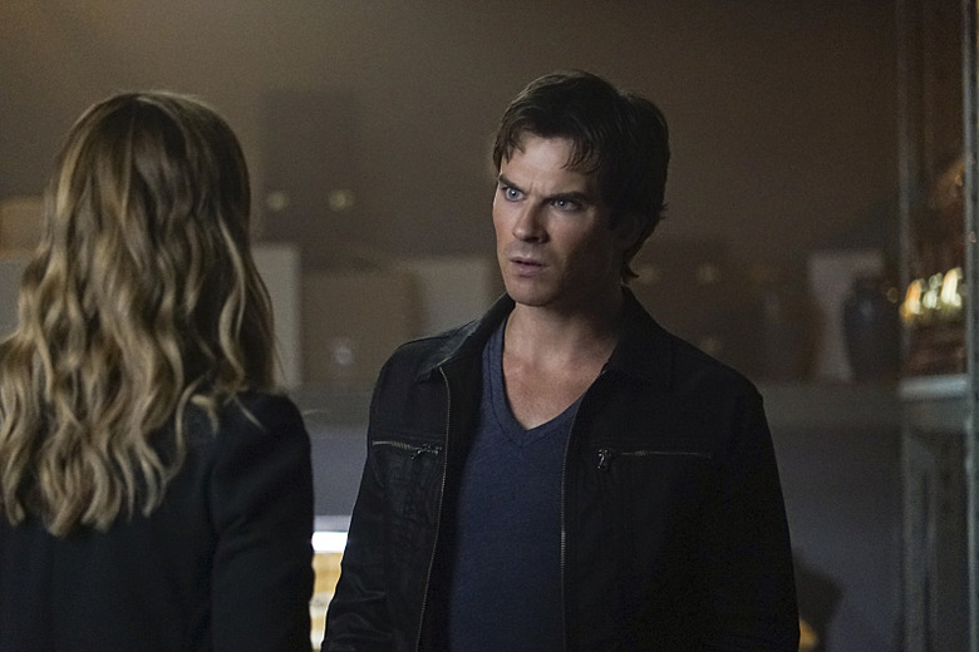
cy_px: 326
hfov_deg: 8.6
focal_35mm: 240
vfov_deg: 5.7
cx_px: 490
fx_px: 6526
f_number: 6.3
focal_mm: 240
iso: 10000
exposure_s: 1/50
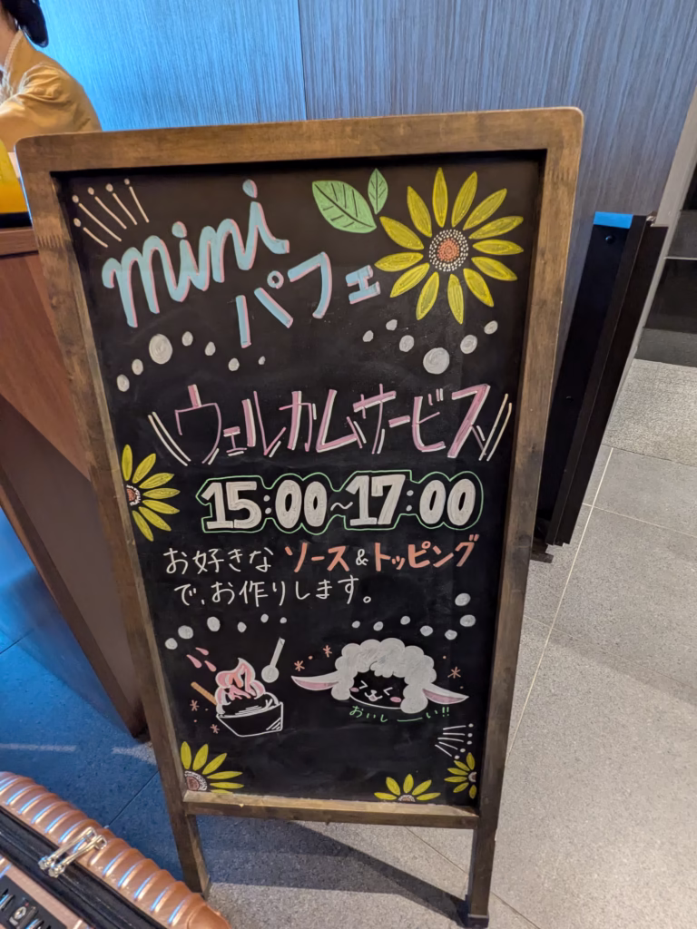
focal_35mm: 16
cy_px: 464
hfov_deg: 78.1
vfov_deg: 94.5
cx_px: 348
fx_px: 430
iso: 299
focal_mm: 2.35
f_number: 2.2
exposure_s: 1/30
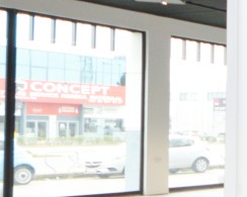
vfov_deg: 20.4
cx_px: 539
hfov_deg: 16.5
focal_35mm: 75
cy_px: 118
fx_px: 548
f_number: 4.5
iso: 400
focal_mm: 8
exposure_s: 1/100
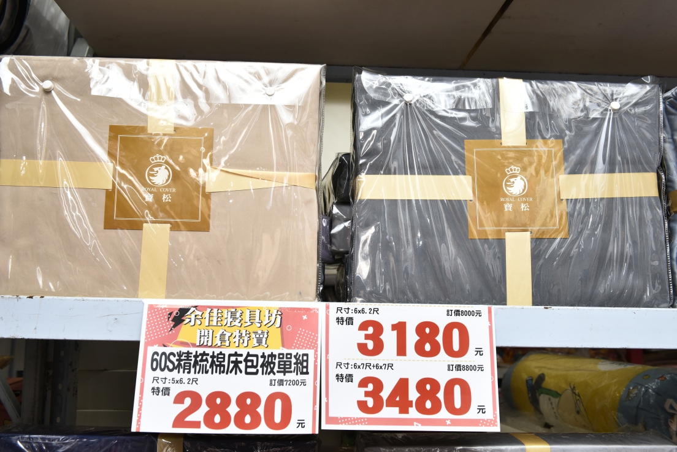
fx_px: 715
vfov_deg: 35.1
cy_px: 226
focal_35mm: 38
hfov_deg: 50.7
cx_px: 338
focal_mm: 38
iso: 1000
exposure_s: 1/80
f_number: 8
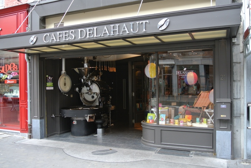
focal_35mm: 32
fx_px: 223
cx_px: 126
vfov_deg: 41.2
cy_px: 84
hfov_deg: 58.6
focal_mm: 12.2
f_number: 3.8
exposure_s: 1/200
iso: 200
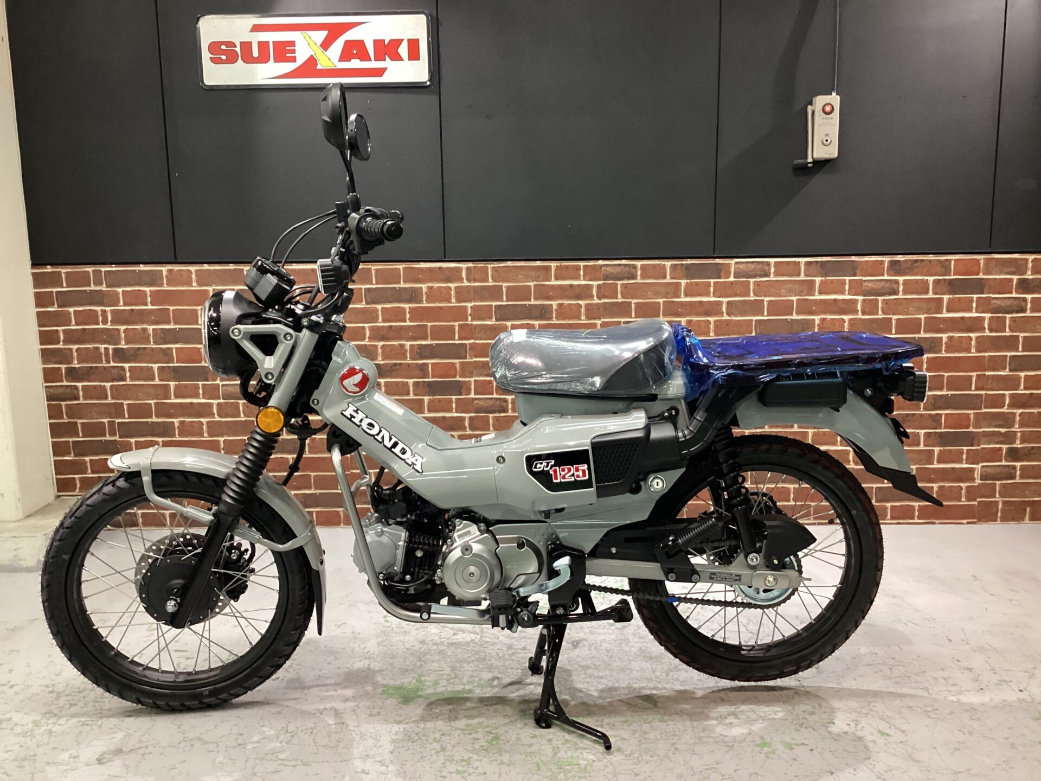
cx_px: 520
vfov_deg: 45.4
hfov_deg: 58.4
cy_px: 390
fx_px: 932
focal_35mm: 31
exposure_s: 1/50
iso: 320
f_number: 2.4
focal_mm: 3.3
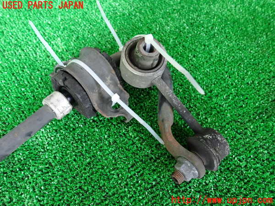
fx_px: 238
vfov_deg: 46.8
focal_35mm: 30
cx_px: 138
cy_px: 103
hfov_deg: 60.0
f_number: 2.3
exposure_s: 1/25
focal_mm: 5.4
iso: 800
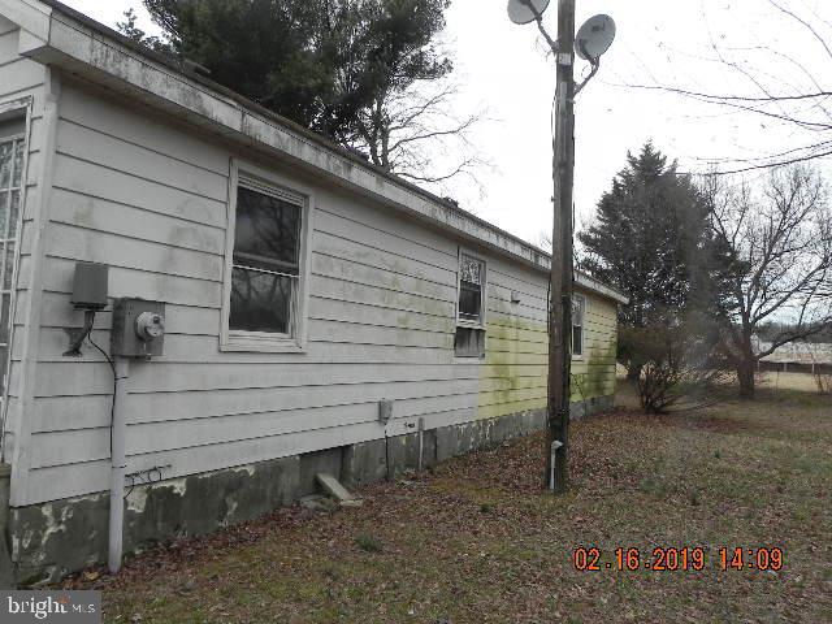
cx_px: 416
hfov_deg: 67.3
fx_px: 625
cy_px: 312
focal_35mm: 26
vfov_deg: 53.1
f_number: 5.6
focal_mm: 4.6
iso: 160
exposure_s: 1/223
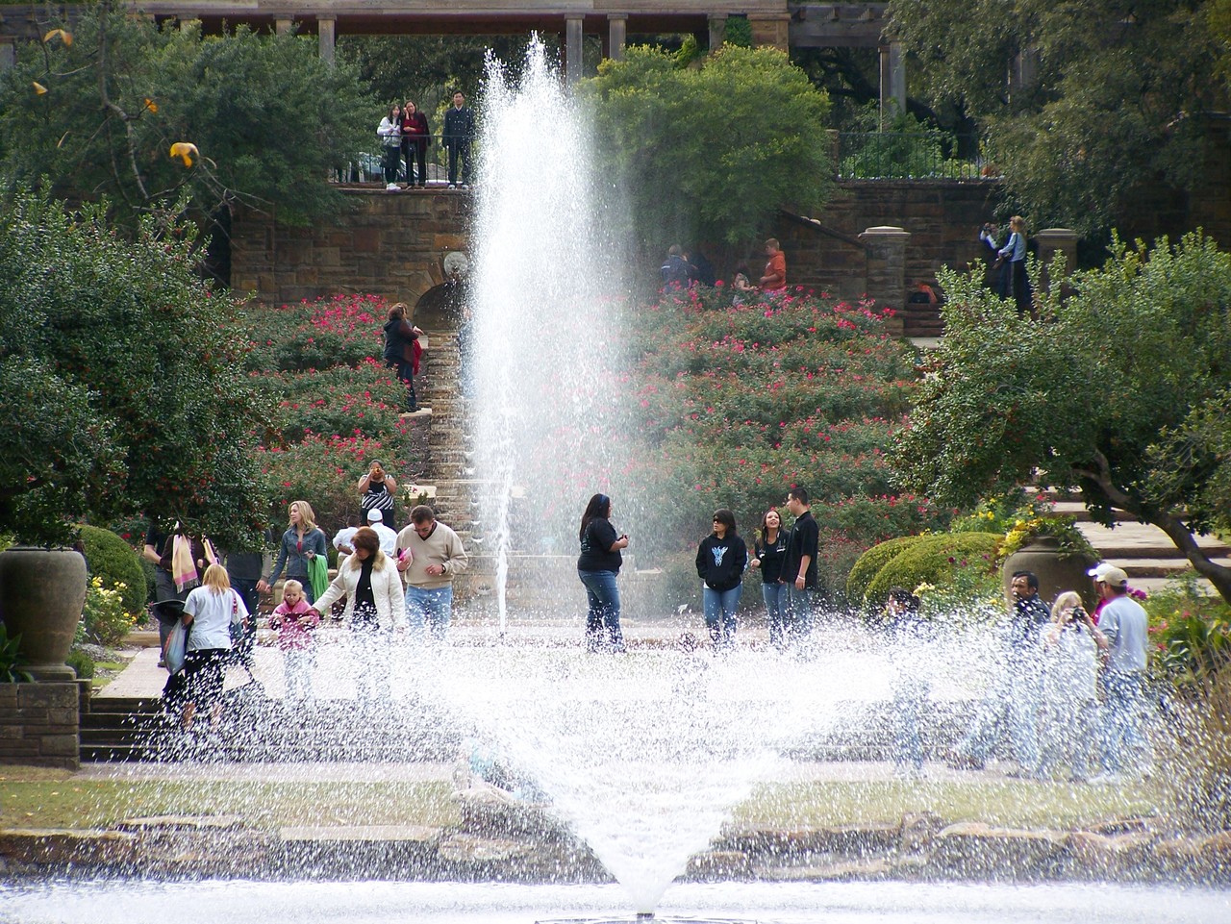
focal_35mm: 238
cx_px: 616
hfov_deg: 8.3
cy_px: 462
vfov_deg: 6.2
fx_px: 8467
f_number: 3.3
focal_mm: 39.5
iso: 100
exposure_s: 1/250
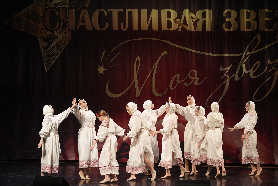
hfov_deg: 18.6
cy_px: 93
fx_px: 849
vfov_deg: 12.5
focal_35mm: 110
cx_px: 139
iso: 2000
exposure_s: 1/400
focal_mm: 110
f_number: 2.8
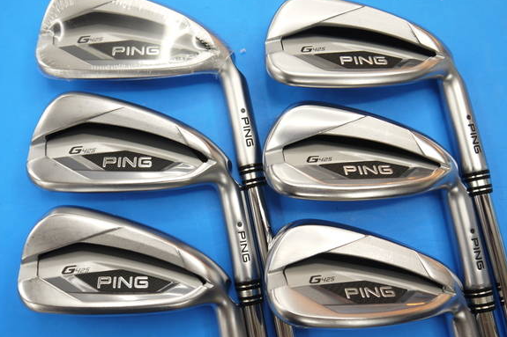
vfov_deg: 30.4
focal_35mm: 44
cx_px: 246
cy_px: 142
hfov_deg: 44.5
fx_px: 619
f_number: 4.1
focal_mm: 19
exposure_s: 1/60
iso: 200
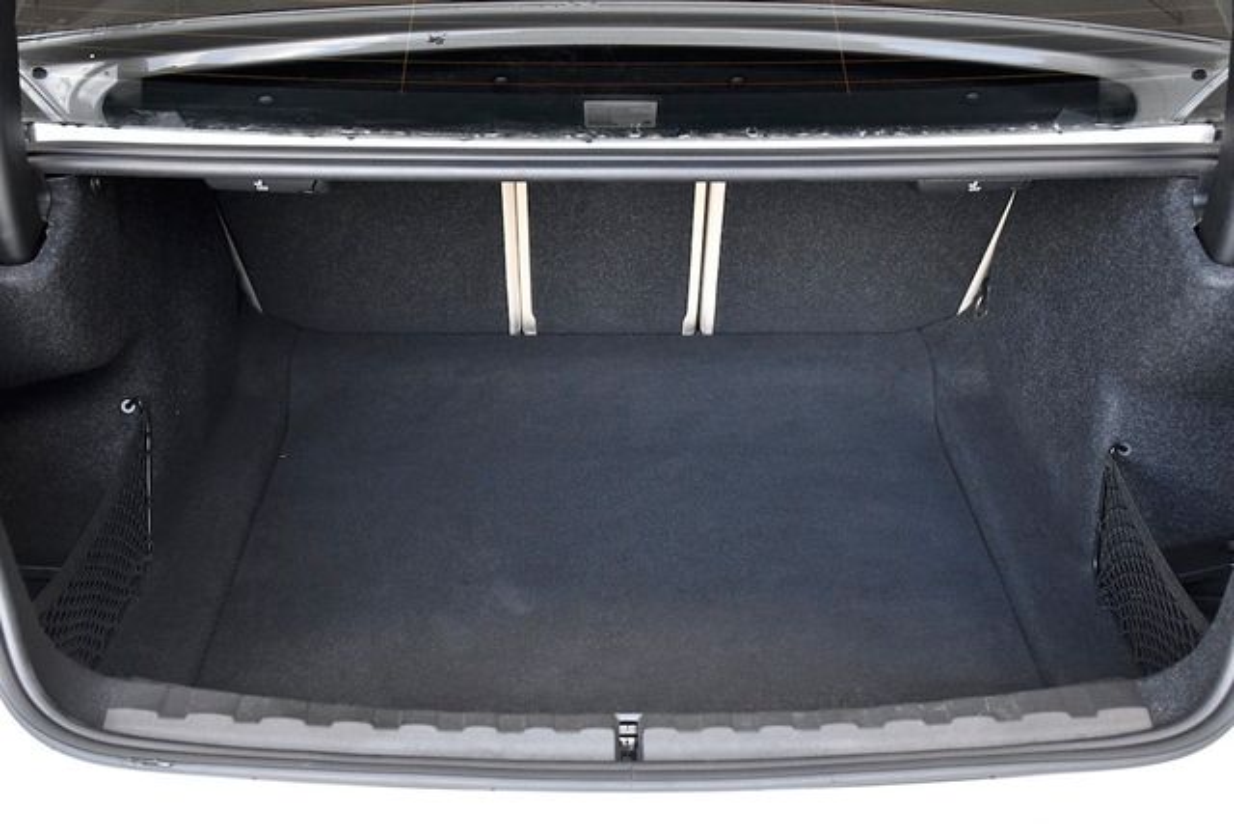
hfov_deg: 38.9
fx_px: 1748
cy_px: 412
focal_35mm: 51
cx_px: 617
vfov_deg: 26.5
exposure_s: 1/200
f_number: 7.1
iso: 2500
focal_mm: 34
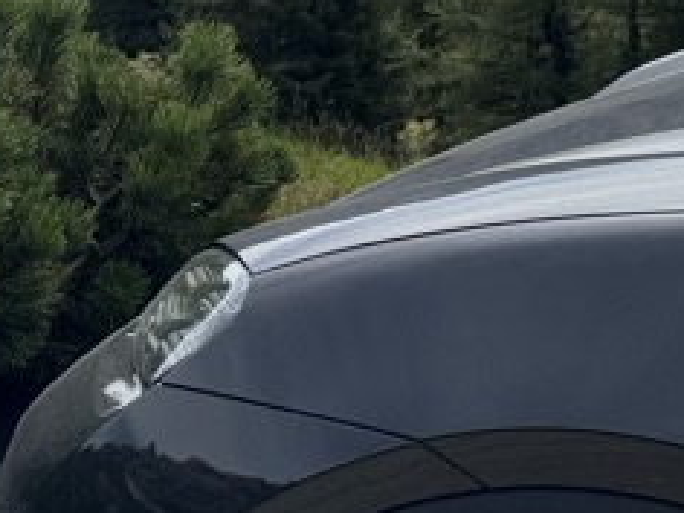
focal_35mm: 104
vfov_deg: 12.9
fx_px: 2055
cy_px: -406
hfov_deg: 14.8
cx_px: 1443
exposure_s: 1/7937
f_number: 1.78
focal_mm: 6.76
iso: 80
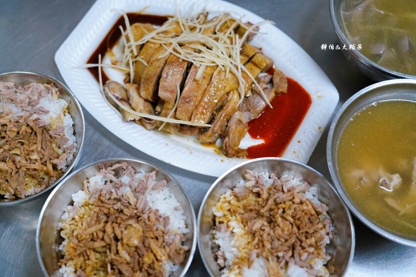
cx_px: 208
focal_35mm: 48
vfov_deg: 28.1
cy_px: 138
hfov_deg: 41.1
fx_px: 554
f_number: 4
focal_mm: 48
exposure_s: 1/50
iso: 800
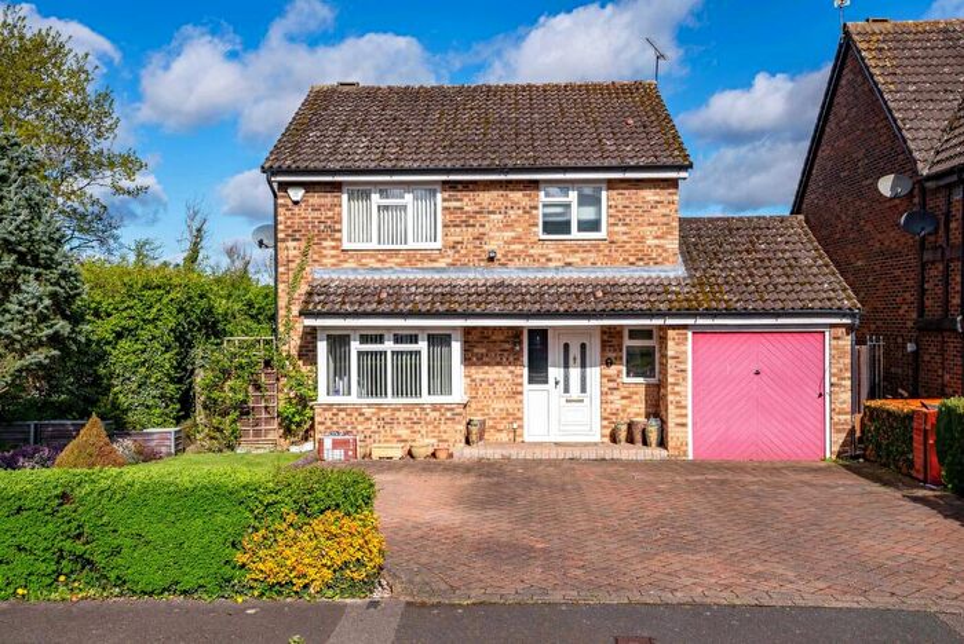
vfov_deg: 41.2
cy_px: 322
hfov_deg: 58.7
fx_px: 858
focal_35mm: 32
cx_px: 482
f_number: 5
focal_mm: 32
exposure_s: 1/800
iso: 80
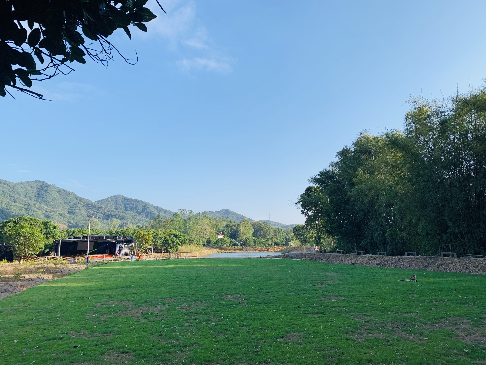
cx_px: 243
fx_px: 365
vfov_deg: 53.1
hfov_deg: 67.3
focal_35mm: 26
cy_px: 182
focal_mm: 4.25
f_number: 1.8
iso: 25
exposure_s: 1/1513
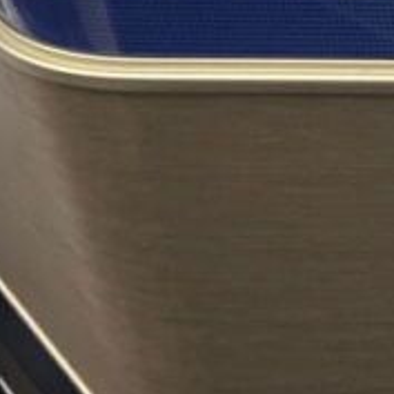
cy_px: 254
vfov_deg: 13.1
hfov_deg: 11.4
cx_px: 873
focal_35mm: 133
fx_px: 1713
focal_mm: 5.7
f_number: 1.5
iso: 500
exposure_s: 1/38
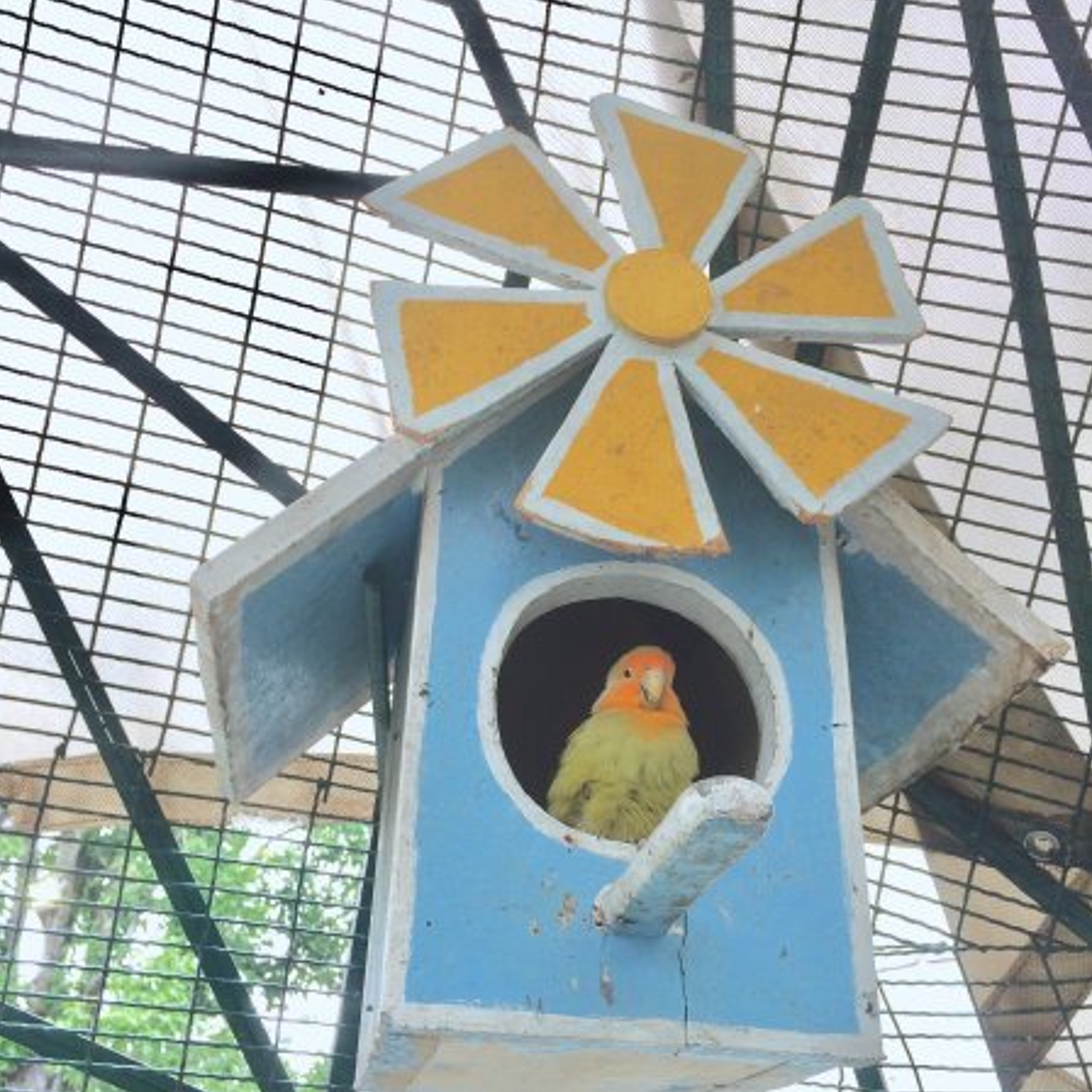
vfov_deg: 47.2
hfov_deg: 47.2
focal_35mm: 35
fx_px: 1249
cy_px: 590
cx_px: 535
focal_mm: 4.15
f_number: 2.2
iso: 40
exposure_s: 1/50
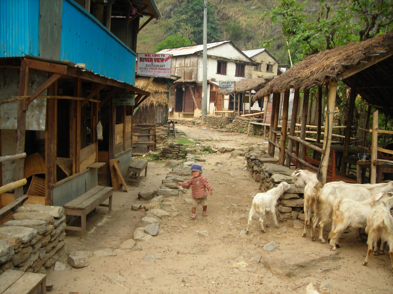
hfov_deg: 49.0
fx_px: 431
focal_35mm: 38
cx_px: 196
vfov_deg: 37.7
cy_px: 147
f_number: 3.2
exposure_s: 1/16.1
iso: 50
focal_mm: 6.3
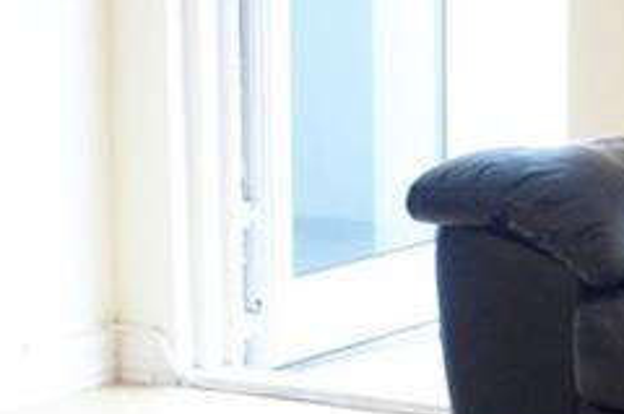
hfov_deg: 11.3
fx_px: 3114
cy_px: 206
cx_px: 684
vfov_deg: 7.6
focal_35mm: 180
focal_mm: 18
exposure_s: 1/10
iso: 400
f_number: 3.5
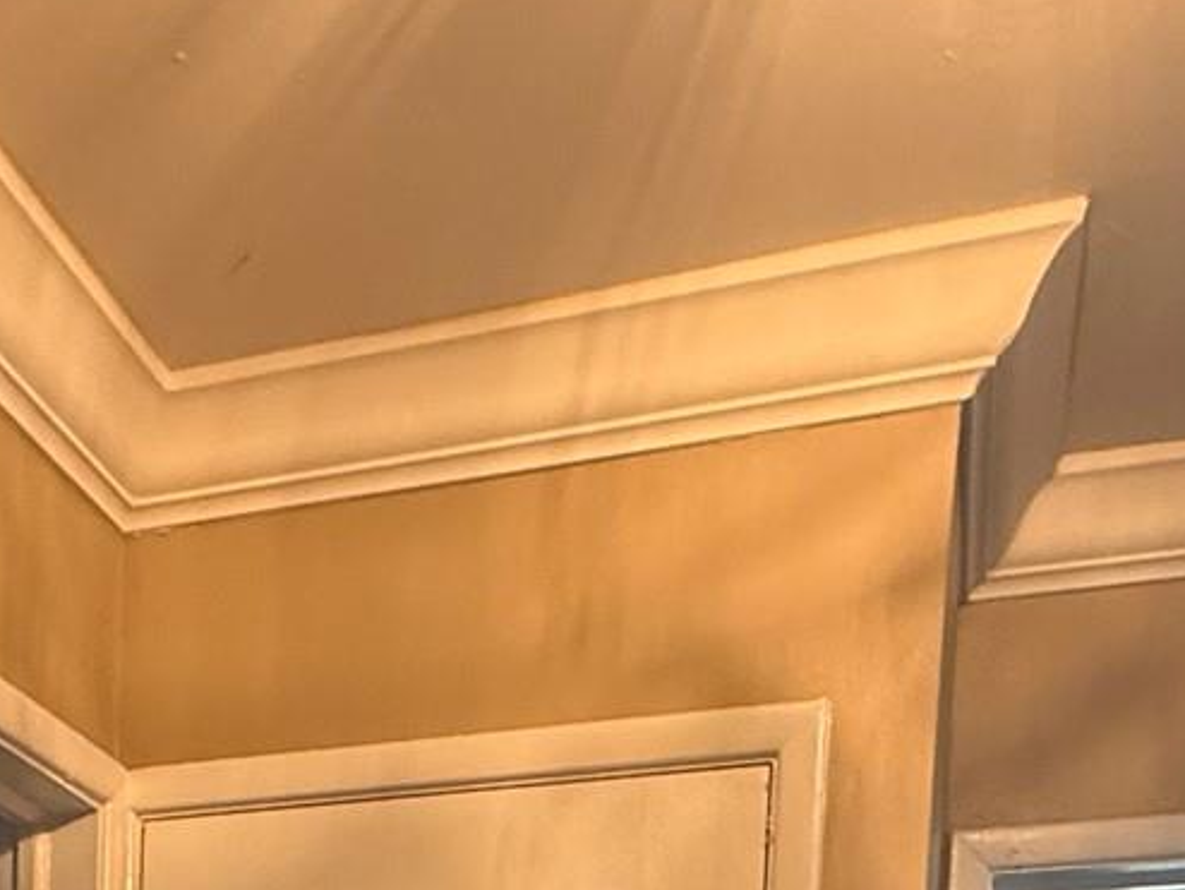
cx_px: 170
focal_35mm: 58
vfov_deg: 19.3
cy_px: 1583
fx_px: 1986
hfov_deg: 32.0
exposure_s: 1/60
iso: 250
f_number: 2.2
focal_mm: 2.22
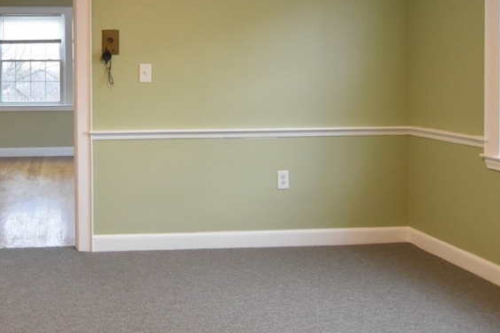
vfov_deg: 34.2
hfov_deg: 46.8
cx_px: 72
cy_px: 79
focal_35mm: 38
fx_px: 528
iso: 1250
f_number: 4
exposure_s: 1/60
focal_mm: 14
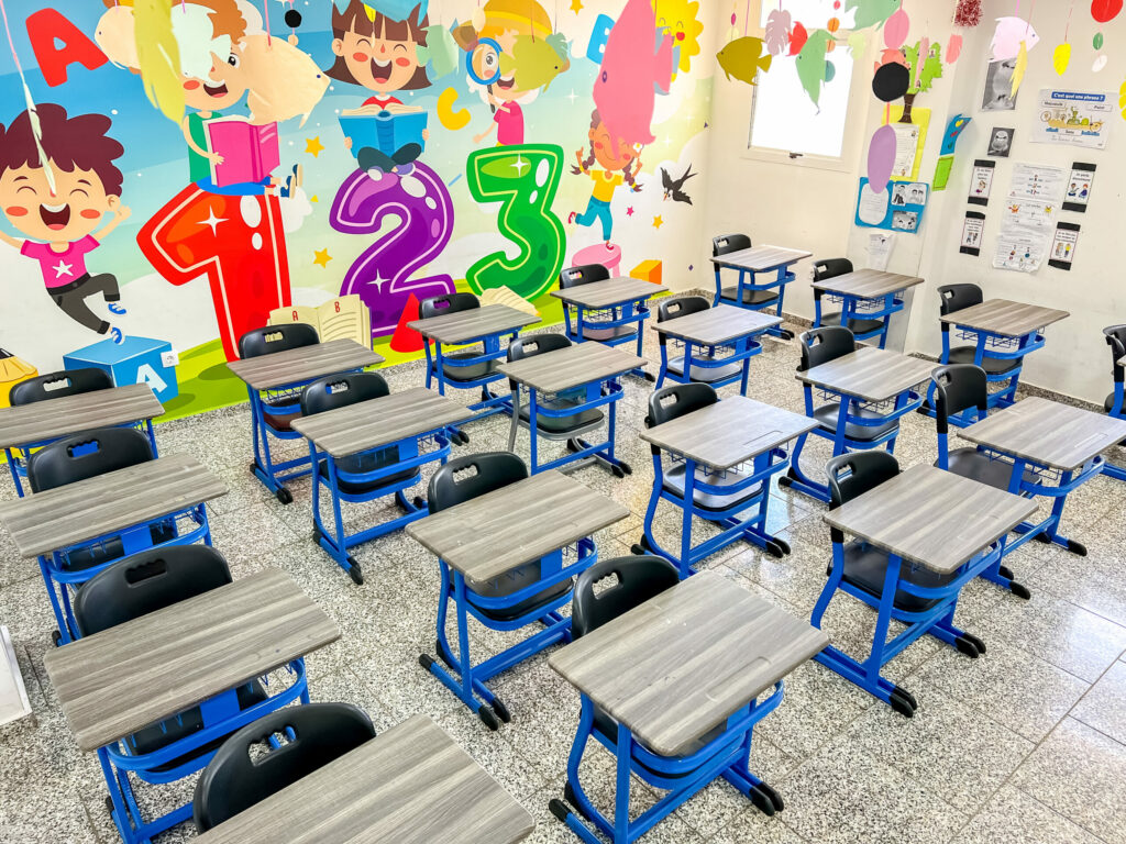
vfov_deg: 53.1
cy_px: 422
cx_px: 563
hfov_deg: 67.3
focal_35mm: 26
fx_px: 846
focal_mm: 5.7
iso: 64
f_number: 1.5
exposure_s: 1/100
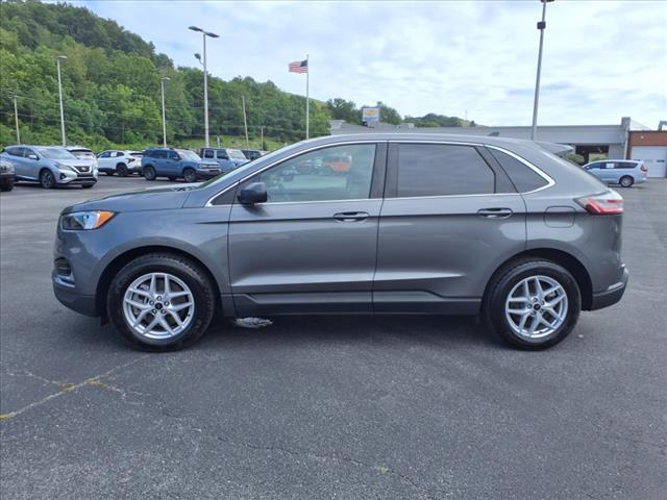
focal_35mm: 27
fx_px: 520
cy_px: 250
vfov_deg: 51.4
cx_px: 334
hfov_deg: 65.3
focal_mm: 3.58
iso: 40
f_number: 1.9
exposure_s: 1/1667
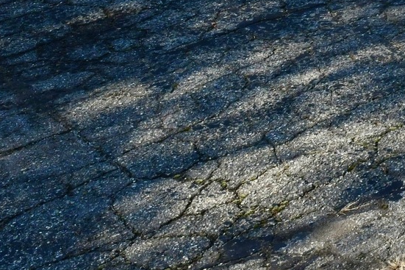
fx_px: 1192
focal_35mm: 106
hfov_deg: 14.4
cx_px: 912
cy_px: -361
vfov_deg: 11.0
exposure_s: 1/640
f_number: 13
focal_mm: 19
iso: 640
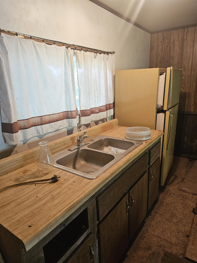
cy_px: 132
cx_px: 98
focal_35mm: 23
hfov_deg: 58.9
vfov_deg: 73.9
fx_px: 175
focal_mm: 6.3
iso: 640
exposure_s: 1/120
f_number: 1.7
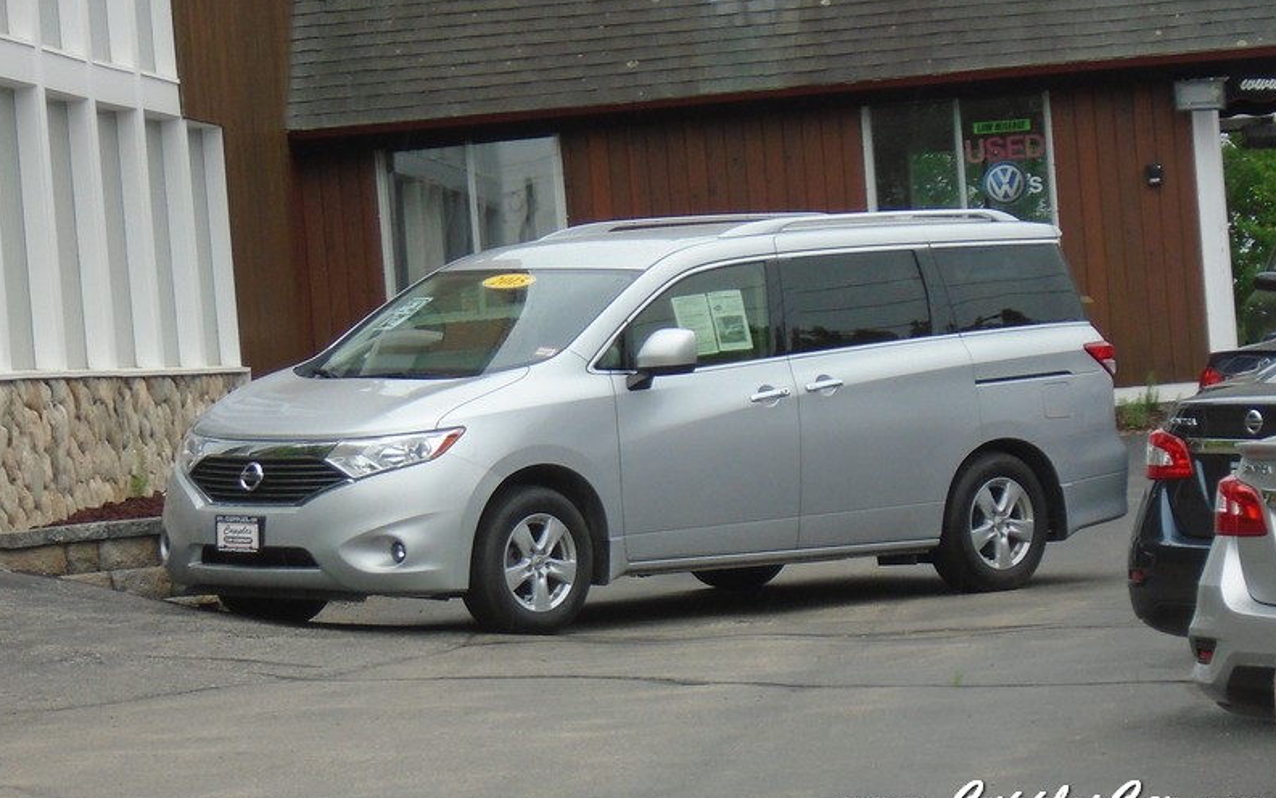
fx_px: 4835
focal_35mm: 139
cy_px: 362
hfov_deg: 15.0
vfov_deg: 9.4
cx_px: 639
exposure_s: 1/125
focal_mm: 23
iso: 100
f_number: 6.4
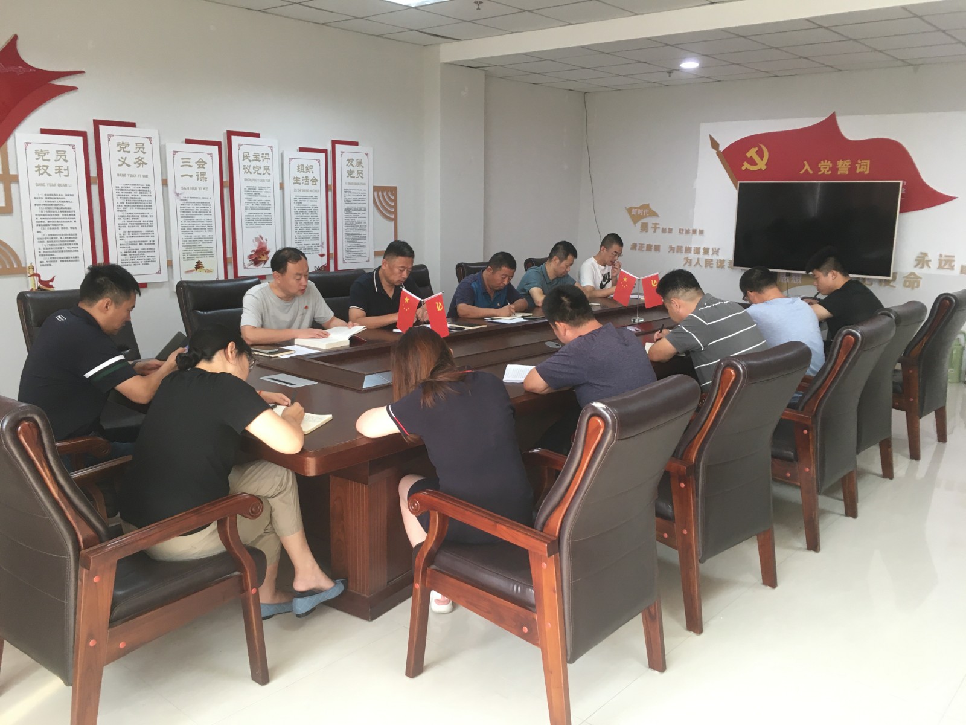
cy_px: 362
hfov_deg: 61.7
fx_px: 809
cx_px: 483
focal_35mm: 29
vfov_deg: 48.2
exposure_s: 1/33
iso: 80
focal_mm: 4.15
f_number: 2.2
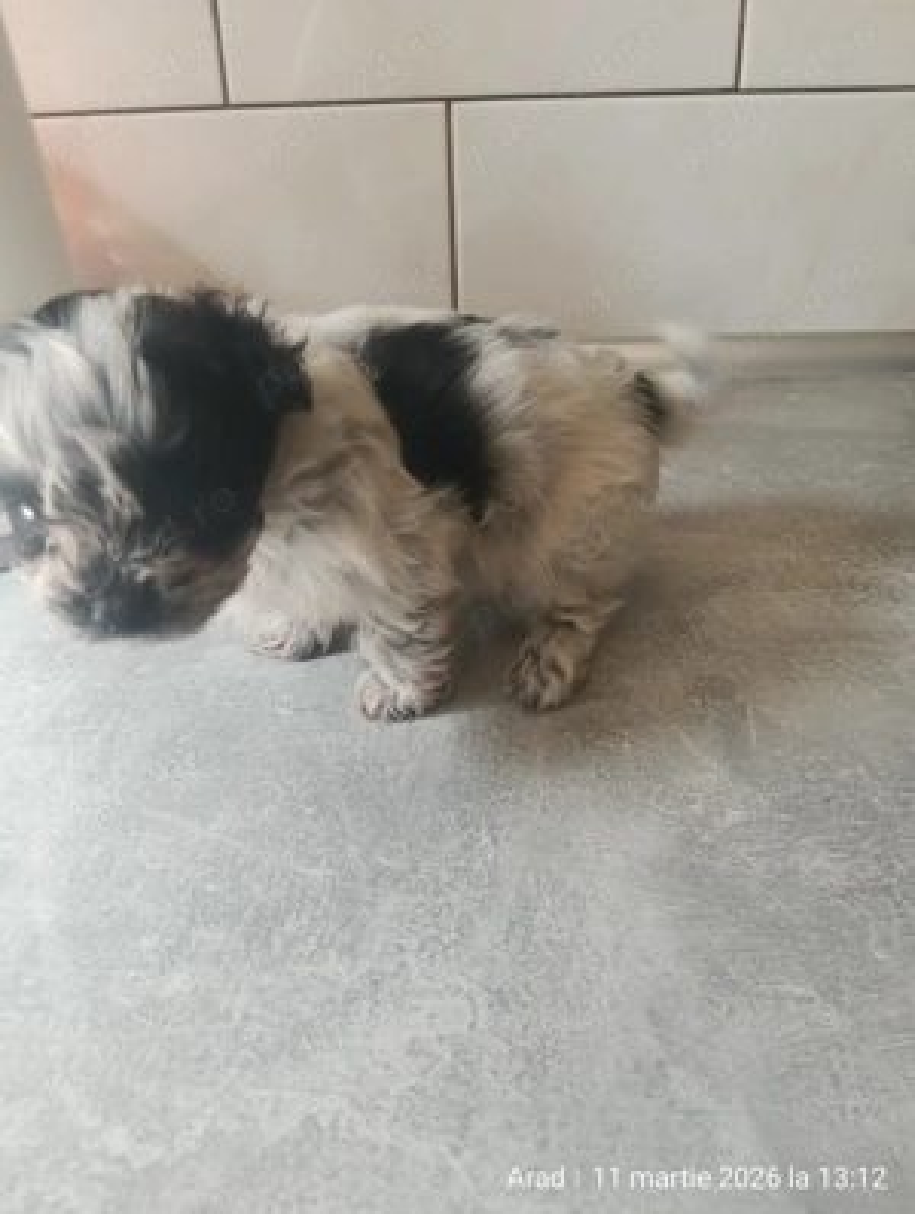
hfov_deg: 51.5
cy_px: 607
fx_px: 949
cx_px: 458
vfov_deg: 65.2
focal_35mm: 27
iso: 100
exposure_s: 1/33.3
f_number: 1.8
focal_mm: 3.98
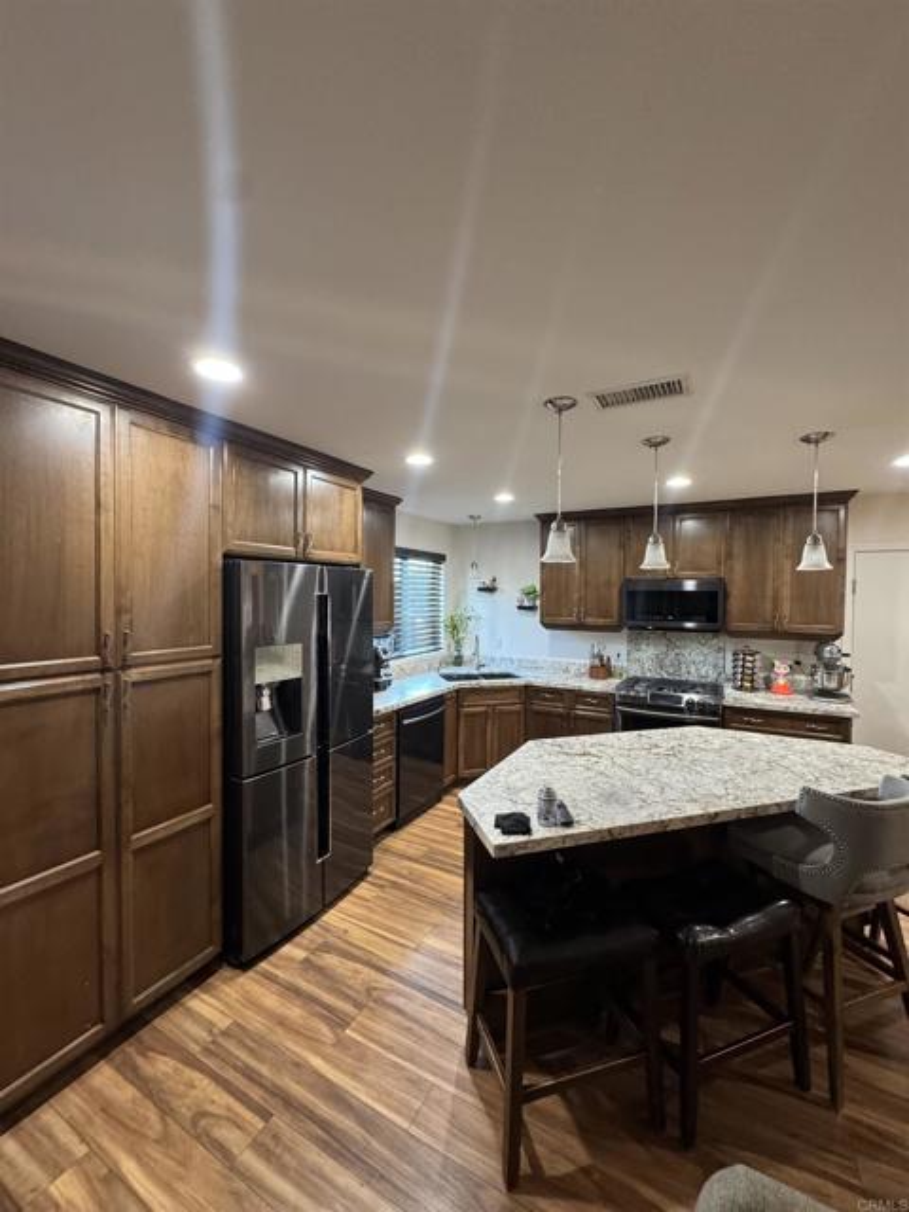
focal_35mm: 14
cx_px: 454
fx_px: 490
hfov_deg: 85.7
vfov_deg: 102.1
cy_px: 606
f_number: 2.2
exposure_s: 1/60
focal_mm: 2.22
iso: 320
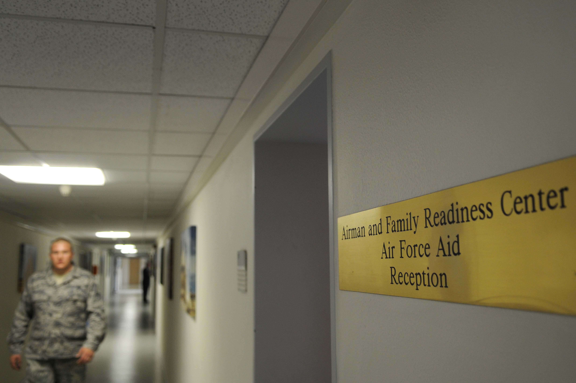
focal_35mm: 30
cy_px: 192
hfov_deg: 62.0
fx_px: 479
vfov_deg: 43.5
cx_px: 288
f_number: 2.8
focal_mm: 20
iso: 320
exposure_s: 1/40
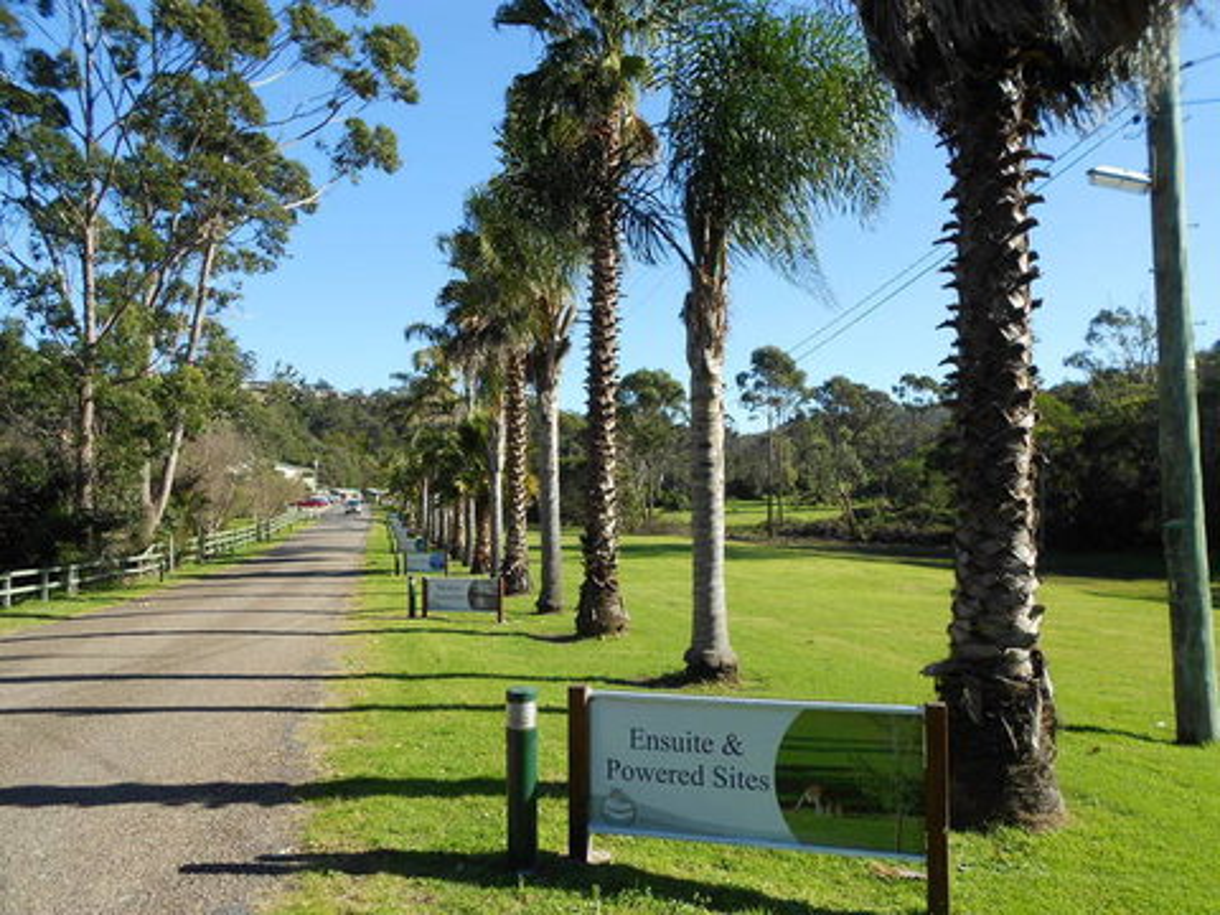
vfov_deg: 53.1
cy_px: 458
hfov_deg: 67.3
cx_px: 610
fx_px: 916
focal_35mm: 26
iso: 80
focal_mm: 4.6
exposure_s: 1/500
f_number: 3.2
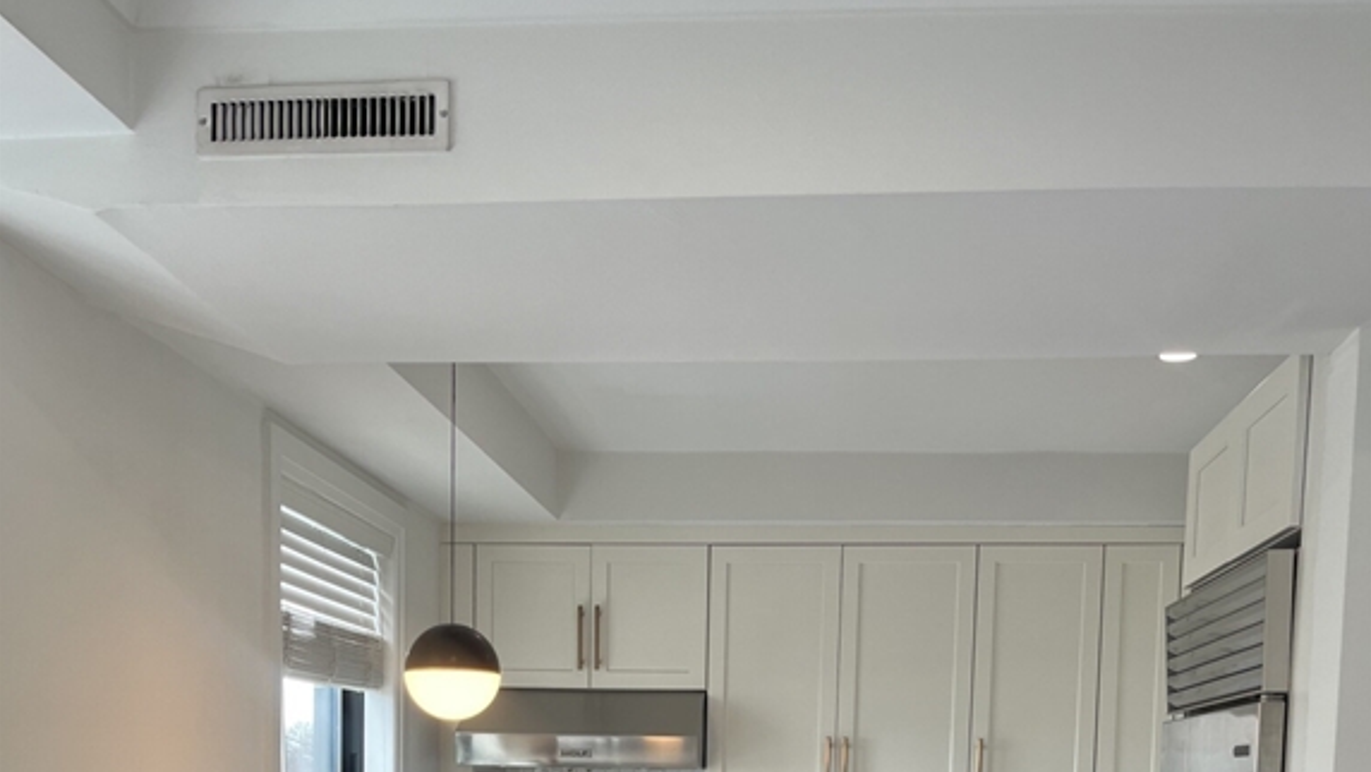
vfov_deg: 27.8
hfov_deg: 52.8
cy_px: 897
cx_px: 686
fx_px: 1382
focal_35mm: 38
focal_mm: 5.1
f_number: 1.6
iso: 40
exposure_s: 1/120
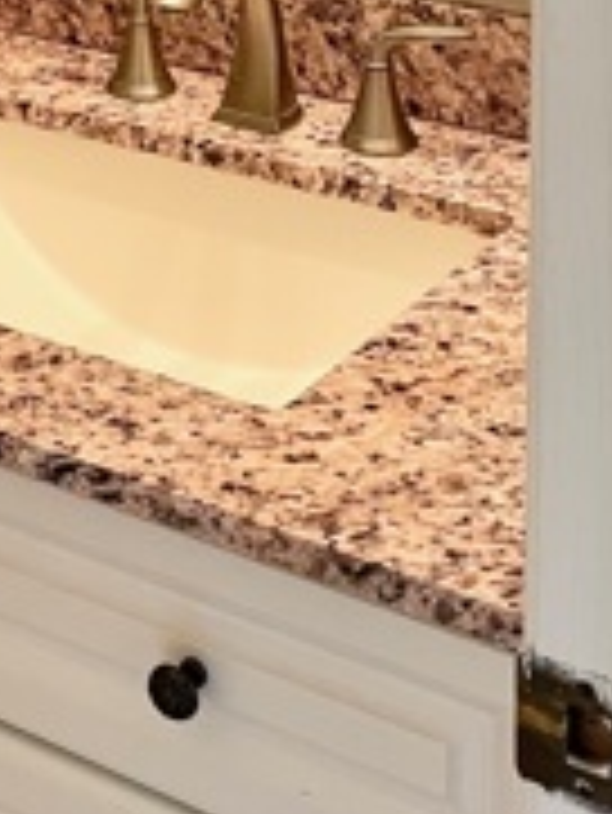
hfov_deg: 15.8
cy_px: -193
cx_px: 0
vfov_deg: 19.8
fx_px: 2166
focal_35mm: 92
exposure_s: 1/60
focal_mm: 4.2
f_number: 1.6
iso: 125
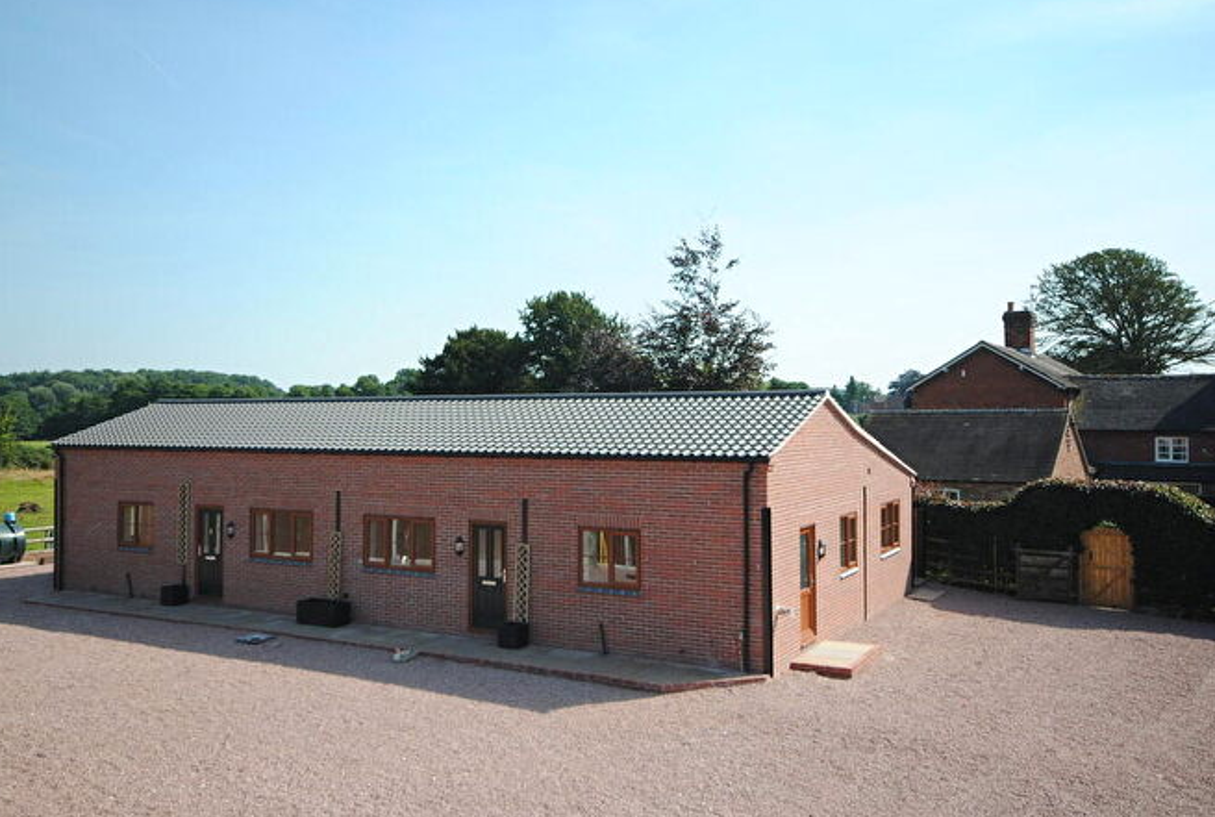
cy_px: 393
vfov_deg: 41.3
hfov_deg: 58.6
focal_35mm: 32
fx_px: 1083
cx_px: 589
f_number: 7.1
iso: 100
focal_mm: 20
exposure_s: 1/200
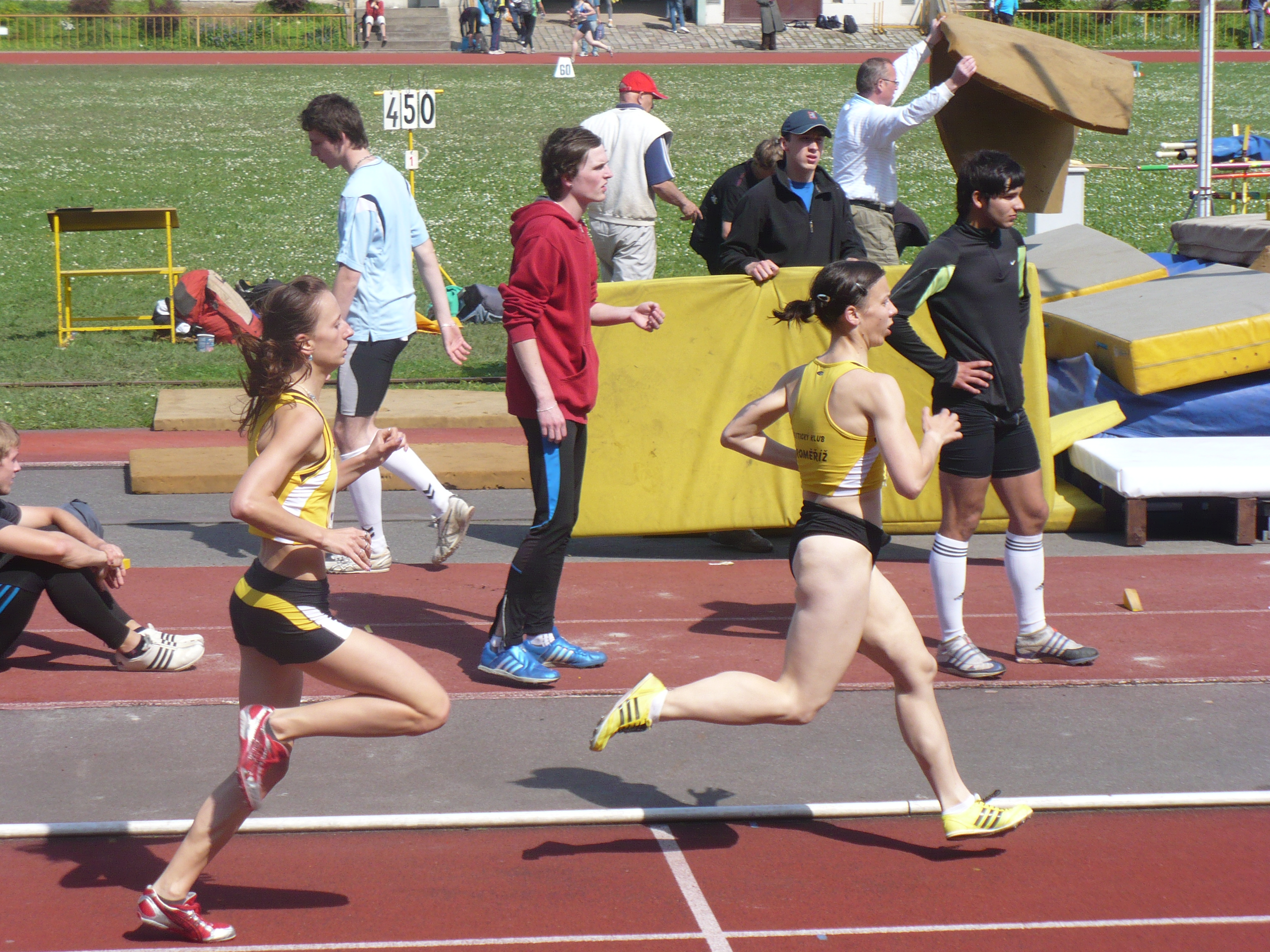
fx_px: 3816
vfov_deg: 14.2
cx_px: 635
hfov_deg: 18.9
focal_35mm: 104
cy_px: 476
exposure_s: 1/800
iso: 100
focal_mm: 17.2
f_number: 3.5
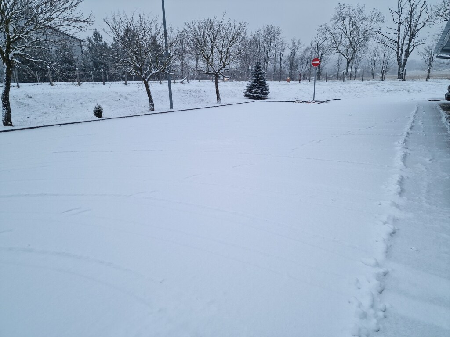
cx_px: 225
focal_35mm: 23
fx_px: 299
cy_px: 168
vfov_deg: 58.9
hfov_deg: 73.9
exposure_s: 1/180
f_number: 1.8
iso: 125
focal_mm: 6.4
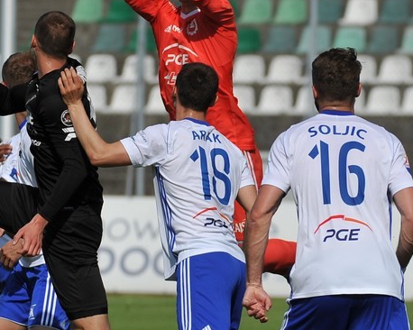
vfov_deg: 3.1
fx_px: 6011
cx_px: 218
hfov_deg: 3.9
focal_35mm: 492
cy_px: 205
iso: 400
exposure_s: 1/8000
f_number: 4
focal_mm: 200
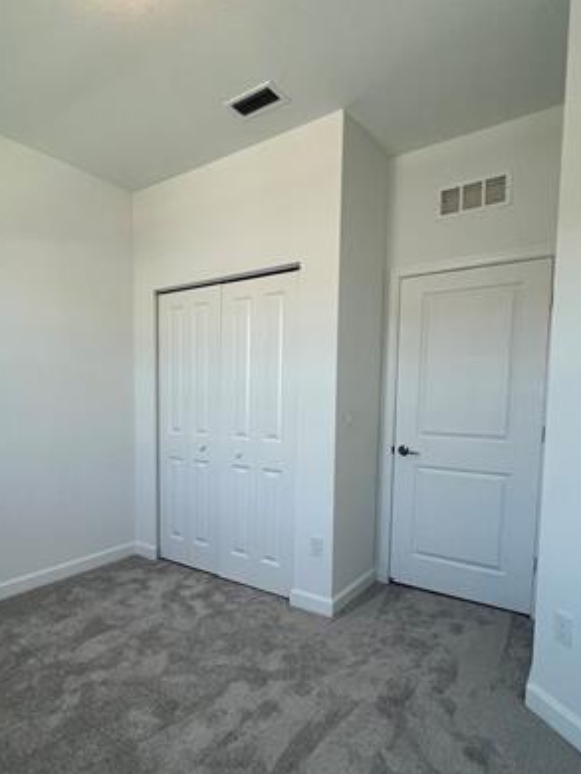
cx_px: 214
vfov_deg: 81.3
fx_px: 447
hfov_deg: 65.0
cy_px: 435
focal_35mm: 20
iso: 80
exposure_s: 1/120
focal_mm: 1.57
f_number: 1.8
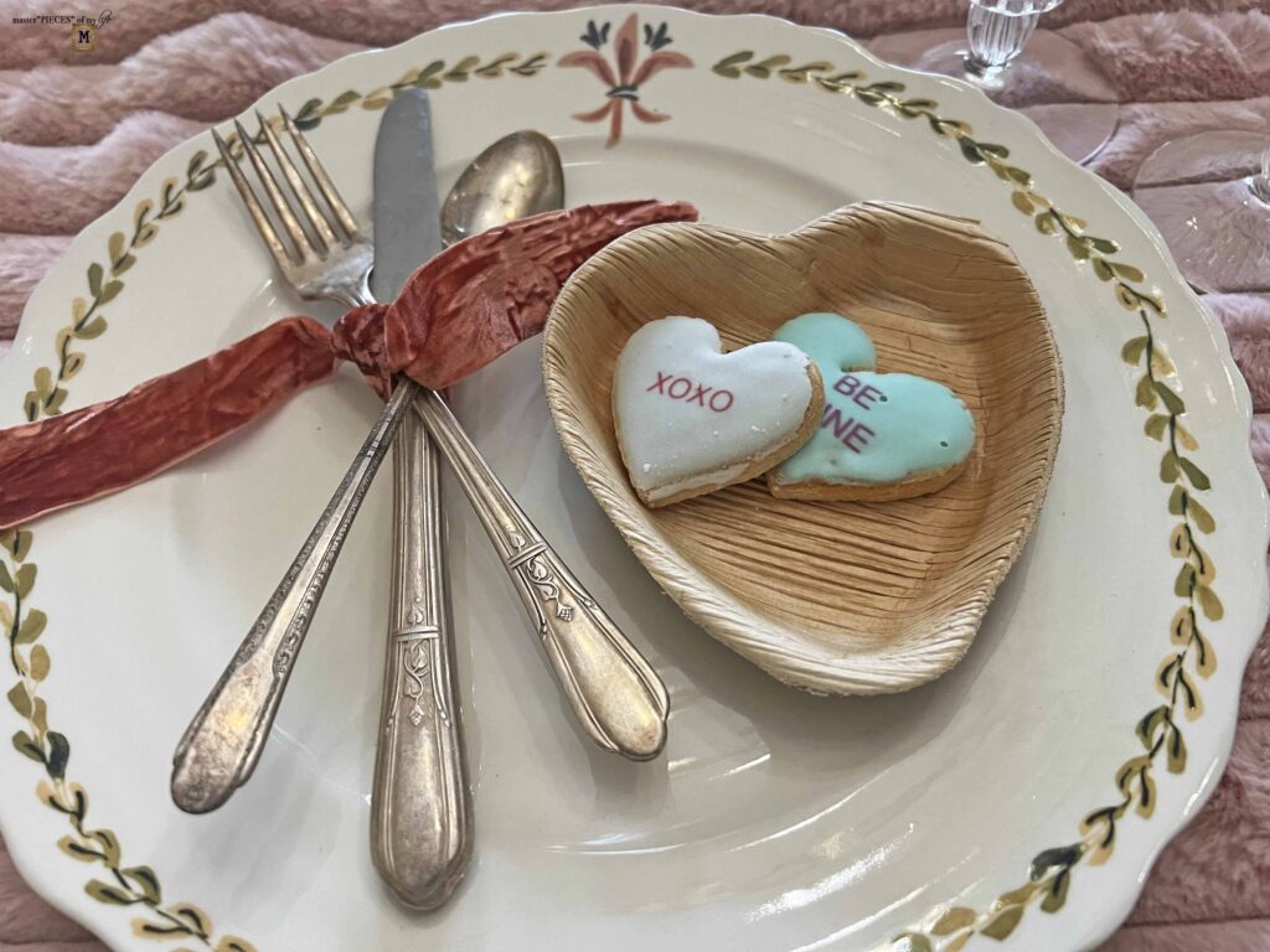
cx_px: 635
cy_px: 476
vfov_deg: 53.1
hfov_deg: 67.3
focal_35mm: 26
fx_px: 954
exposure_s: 1/60
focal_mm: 5.7
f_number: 1.5
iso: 320
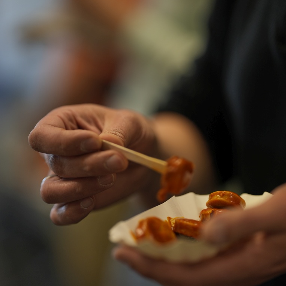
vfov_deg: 16.0
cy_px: 160
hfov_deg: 16.0
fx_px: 1019
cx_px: 144
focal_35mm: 109
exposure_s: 1/400
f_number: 1.4
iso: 125
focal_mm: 85
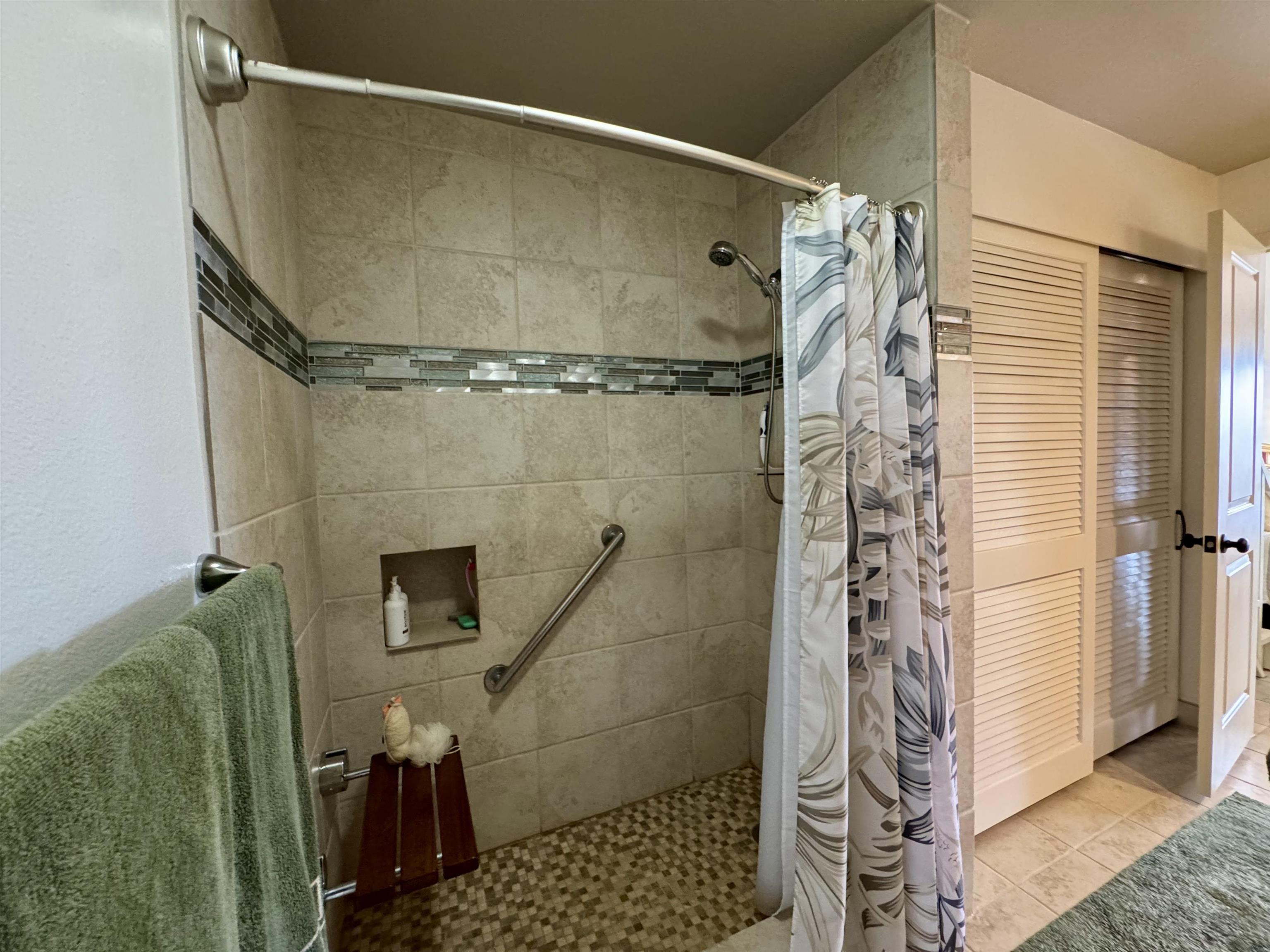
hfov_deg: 102.1
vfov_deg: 85.7
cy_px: 476
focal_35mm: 14
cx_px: 635
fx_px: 514
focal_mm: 2.22
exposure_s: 1/60
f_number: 2.2
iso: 500
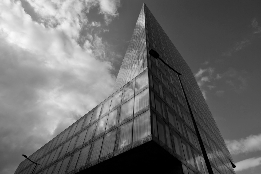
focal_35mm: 20
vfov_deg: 61.9
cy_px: 87
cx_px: 130
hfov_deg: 84.0
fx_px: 145
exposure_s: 1/1600
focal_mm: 20
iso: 200
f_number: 6.3
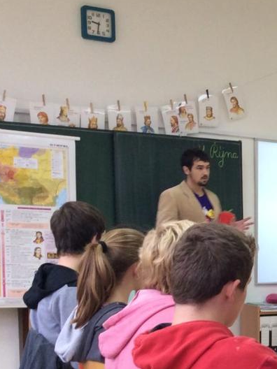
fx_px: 864
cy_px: 318
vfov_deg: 23.6
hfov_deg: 16.2
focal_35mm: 81
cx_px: 448
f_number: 2.4
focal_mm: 3.3
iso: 50
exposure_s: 1/25
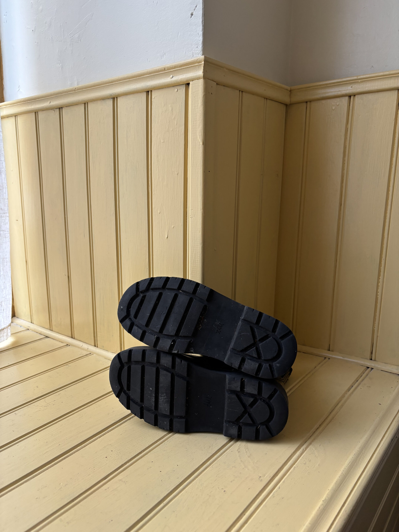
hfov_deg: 53.1
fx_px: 400
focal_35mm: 26
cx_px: 200
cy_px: 266
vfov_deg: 67.3
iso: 125
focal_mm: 5.96
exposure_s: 1/71
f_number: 1.6
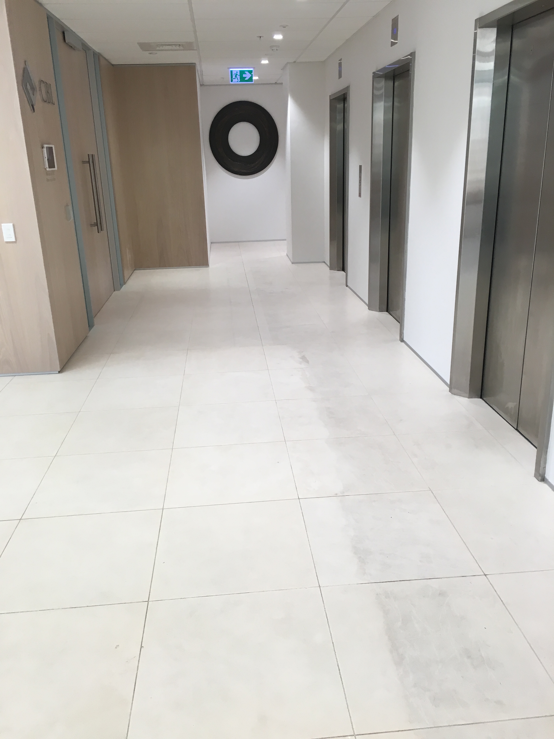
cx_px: 277
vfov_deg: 61.7
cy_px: 370
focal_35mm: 29
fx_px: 619
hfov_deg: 48.2
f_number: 2.2
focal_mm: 4.15
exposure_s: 1/33
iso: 32
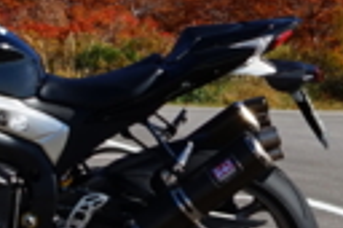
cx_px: -206
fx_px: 1608
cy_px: -299
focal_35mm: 169
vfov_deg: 7.6
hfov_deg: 11.5
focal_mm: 18
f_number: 13
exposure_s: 1/90
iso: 100
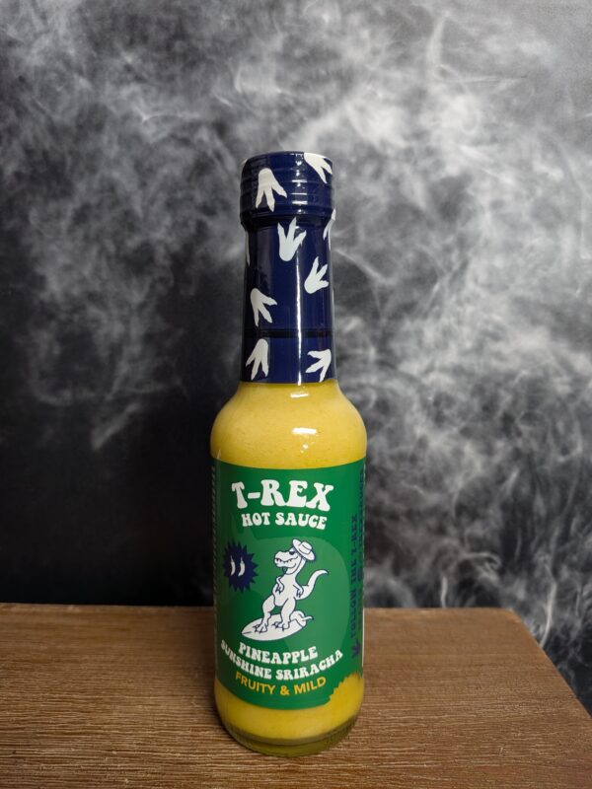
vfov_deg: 71.6
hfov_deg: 56.8
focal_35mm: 24
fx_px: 547
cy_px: 394
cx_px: 296
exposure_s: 1/24.2
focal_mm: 4.53
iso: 69
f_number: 1.7
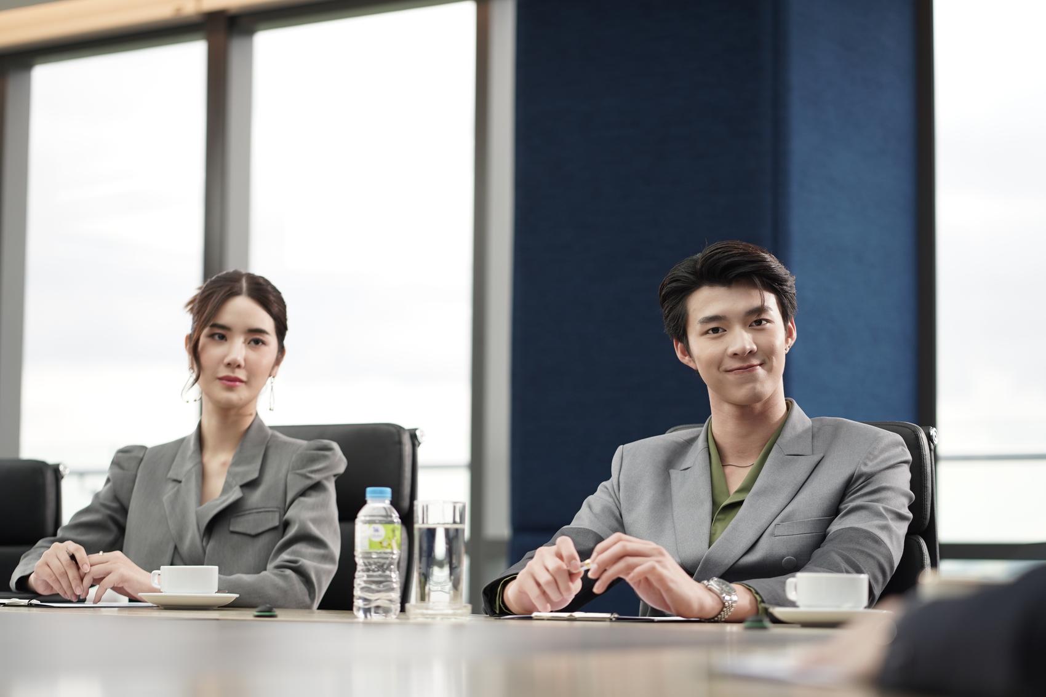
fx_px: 2469
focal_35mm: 85
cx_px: 523
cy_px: 348
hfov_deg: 23.9
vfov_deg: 16.1
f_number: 2.8
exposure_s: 1/160
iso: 320
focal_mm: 85
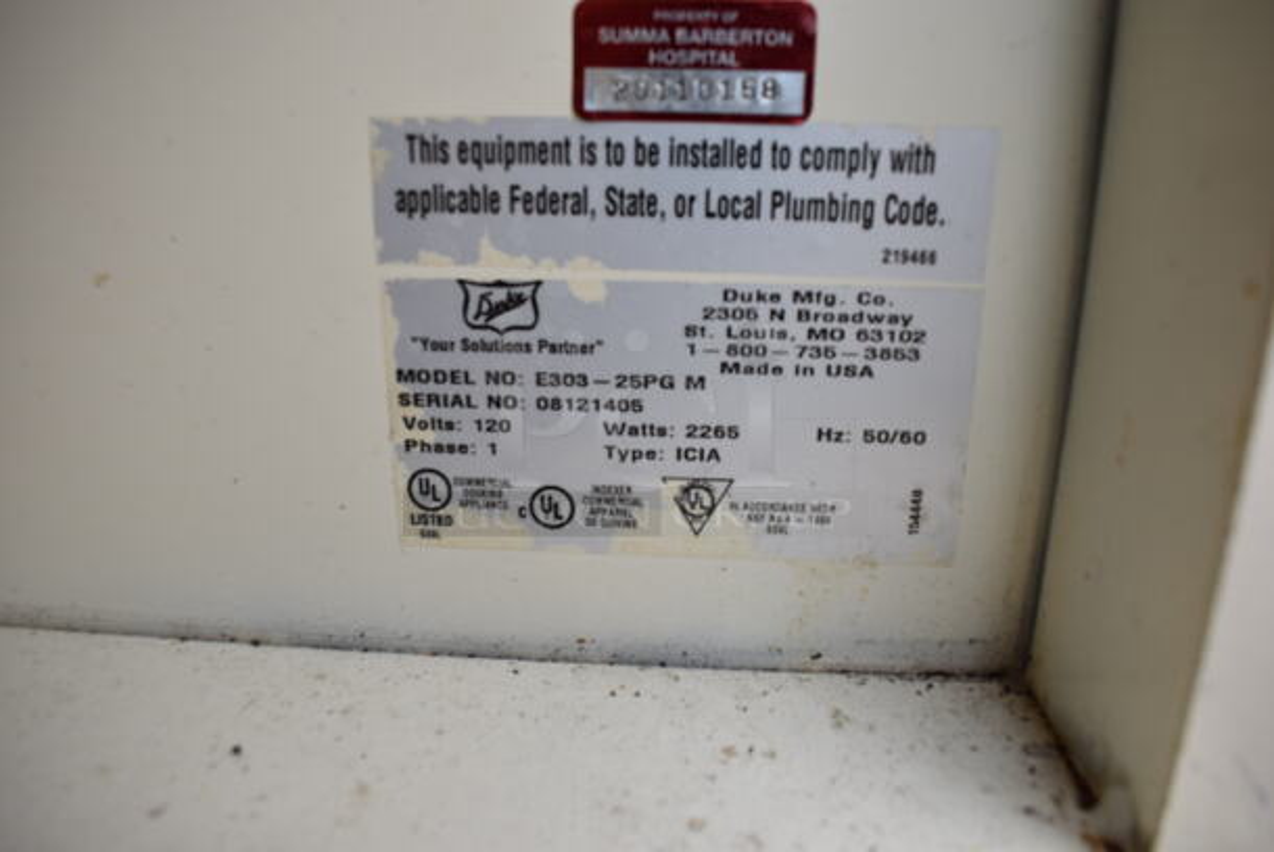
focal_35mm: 27
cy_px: 426
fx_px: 956
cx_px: 637
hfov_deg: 67.3
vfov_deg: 48.0
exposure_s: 1/250
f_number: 5.6
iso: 360
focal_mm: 18
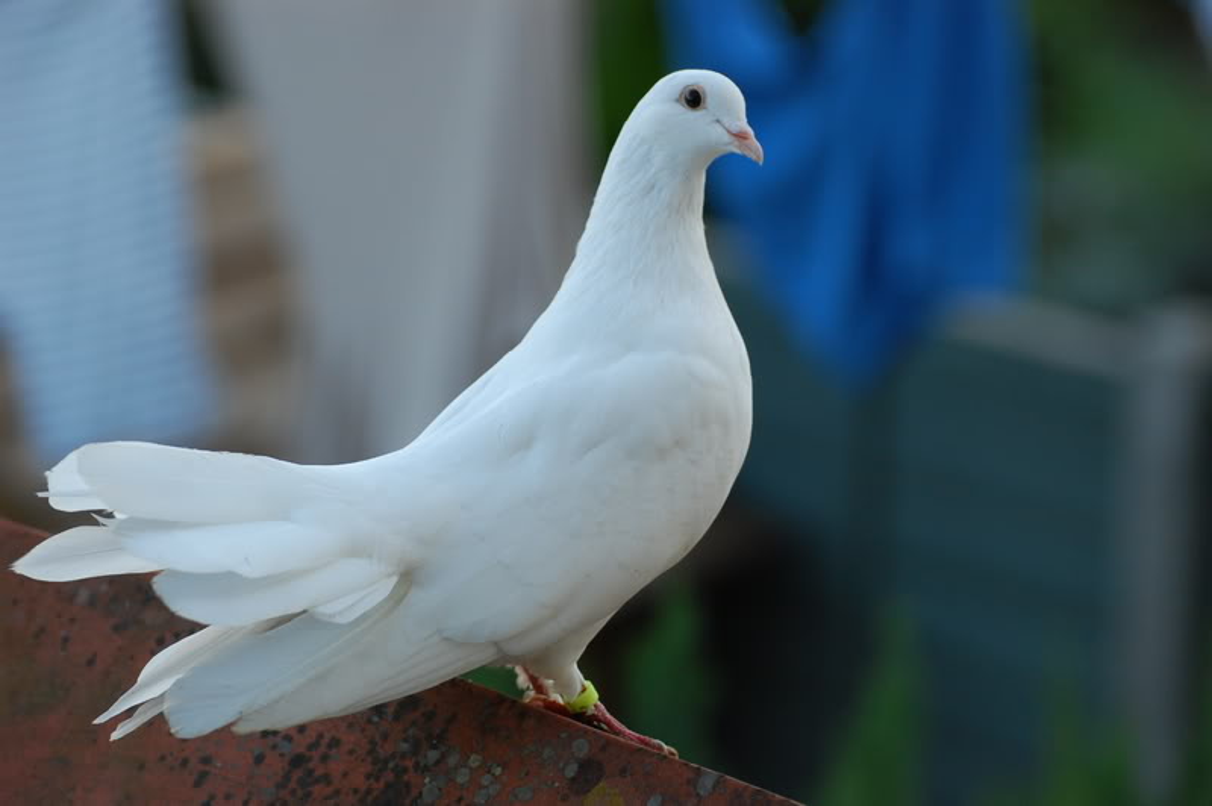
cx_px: 606
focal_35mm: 188
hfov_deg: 11.0
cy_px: 403
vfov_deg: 7.3
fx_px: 6307
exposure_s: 1/400
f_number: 4.8
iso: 400
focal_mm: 125
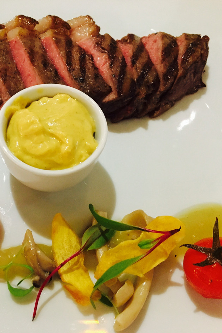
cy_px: 165
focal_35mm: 41
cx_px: 53
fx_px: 379
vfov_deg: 47.4
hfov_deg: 32.0
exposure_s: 1/17
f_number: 2.2
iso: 250
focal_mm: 4.15
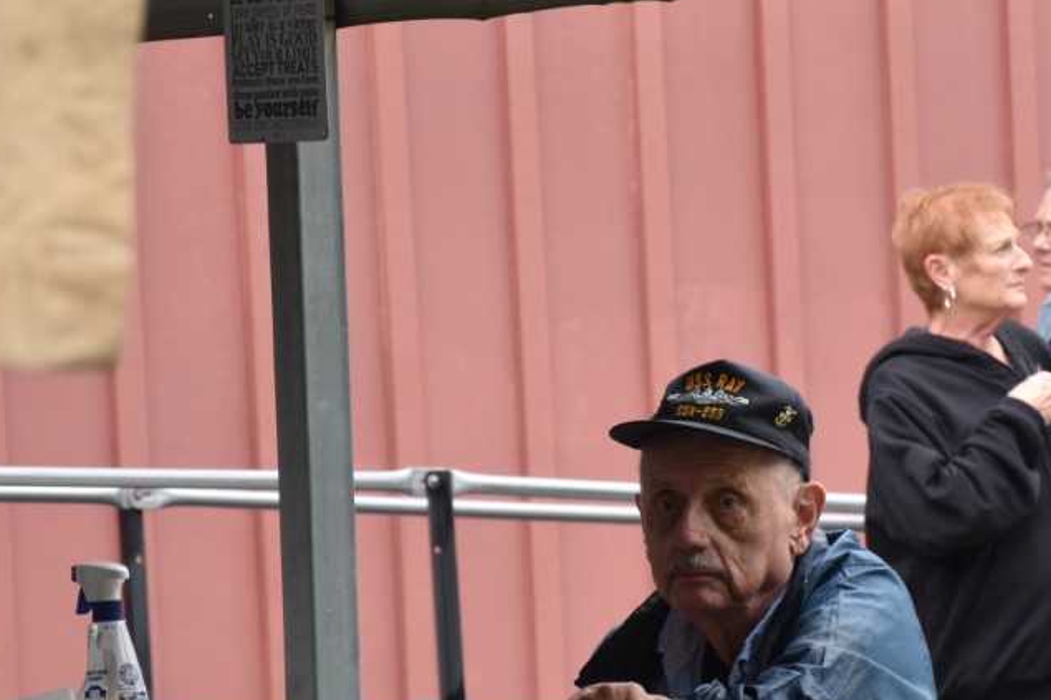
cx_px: 693
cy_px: 503
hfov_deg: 7.2
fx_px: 8344
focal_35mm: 286
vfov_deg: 4.8
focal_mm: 105
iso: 400
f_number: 5.6
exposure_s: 1/320
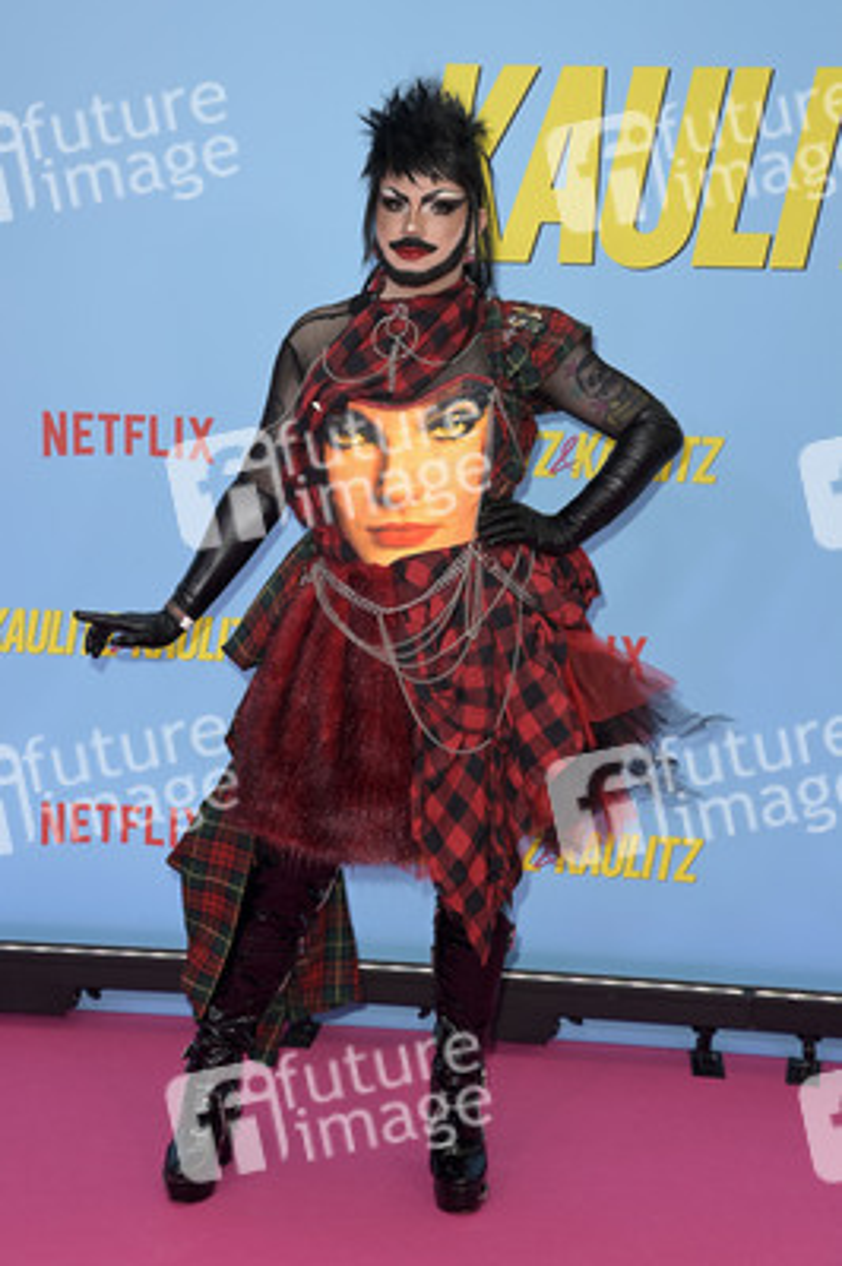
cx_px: 421
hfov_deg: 21.9
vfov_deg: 32.4
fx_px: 2179
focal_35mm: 62
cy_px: 633
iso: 640
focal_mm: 62
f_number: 6.3
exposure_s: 1/125
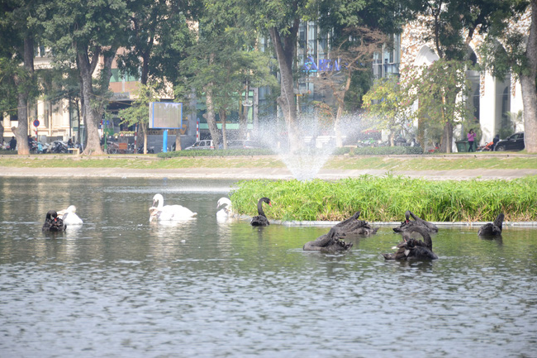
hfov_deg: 13.5
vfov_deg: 9.0
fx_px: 2267
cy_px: 179
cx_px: 267
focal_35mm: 152
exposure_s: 1/800
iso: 500
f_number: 5.6
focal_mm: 100
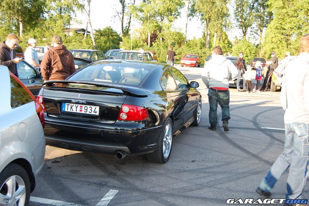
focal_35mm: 39
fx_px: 335
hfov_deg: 49.6
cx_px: 154
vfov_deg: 34.2
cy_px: 103
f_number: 5.6
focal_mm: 26
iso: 280
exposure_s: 1/125
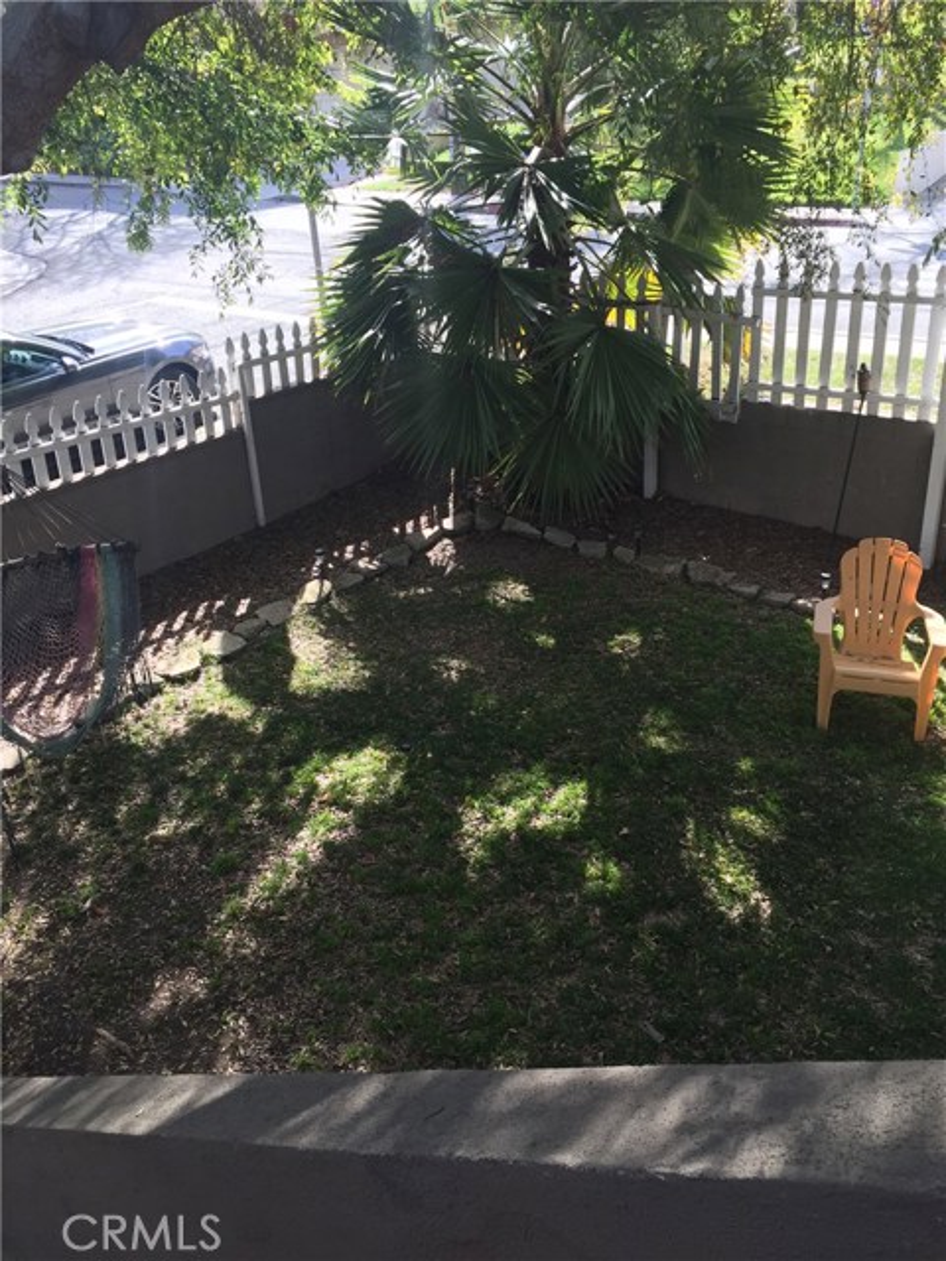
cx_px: 473
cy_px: 630
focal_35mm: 29
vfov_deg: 61.7
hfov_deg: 48.2
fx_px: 1057
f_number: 2.2
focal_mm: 4.15
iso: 32
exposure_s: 1/229
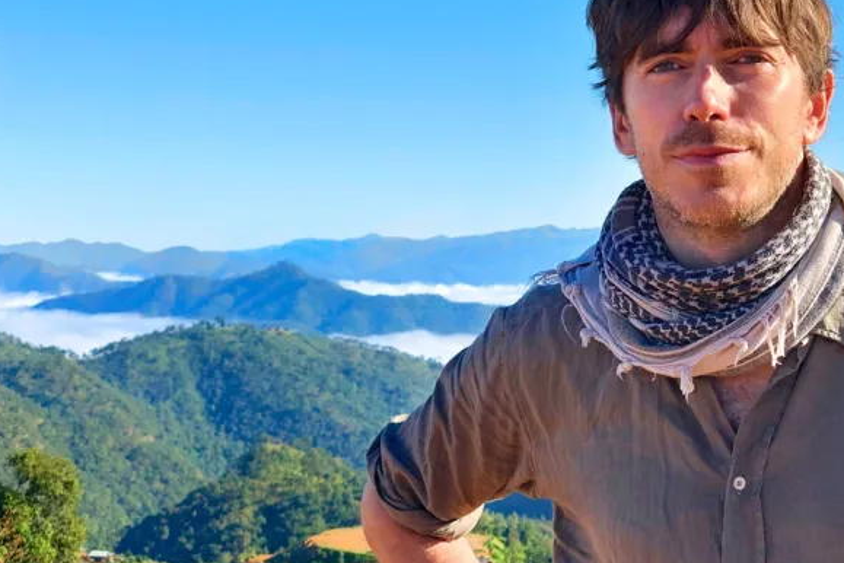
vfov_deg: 19.2
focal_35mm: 71
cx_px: 547
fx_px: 1664
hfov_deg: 28.3
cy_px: 292
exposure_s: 1/716
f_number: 2.4
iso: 16
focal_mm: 6
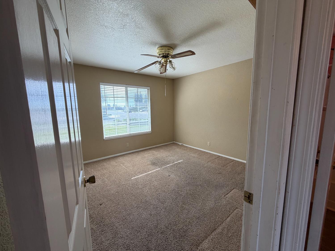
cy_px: 126
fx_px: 135
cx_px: 168
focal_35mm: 14
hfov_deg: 102.1
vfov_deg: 85.7
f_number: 2.2
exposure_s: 1/120
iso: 50
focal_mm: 2.22
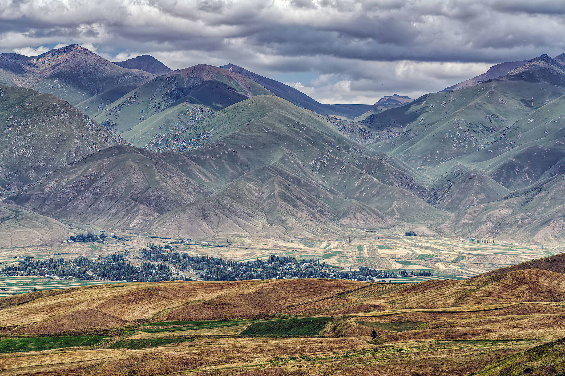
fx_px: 1648
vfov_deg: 13.0
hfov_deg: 19.5
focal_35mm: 105
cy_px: 188
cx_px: 282
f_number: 6.3
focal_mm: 105
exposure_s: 1/250
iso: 100
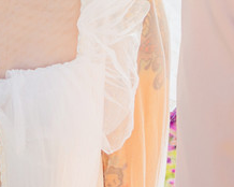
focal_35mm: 556
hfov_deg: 3.5
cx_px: -91
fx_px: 3847
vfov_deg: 2.8
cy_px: 204
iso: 100
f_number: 4
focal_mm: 62
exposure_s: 1/320
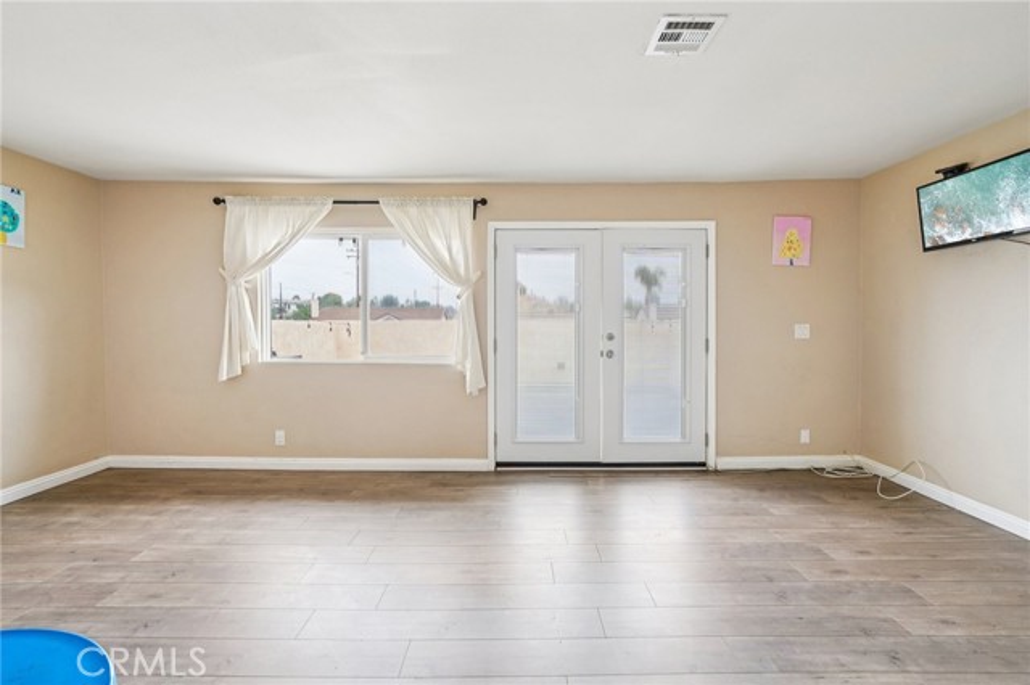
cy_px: 342
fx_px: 458
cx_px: 515
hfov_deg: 96.8
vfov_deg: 73.7
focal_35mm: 16
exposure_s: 1/60
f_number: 8
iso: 400
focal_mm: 16
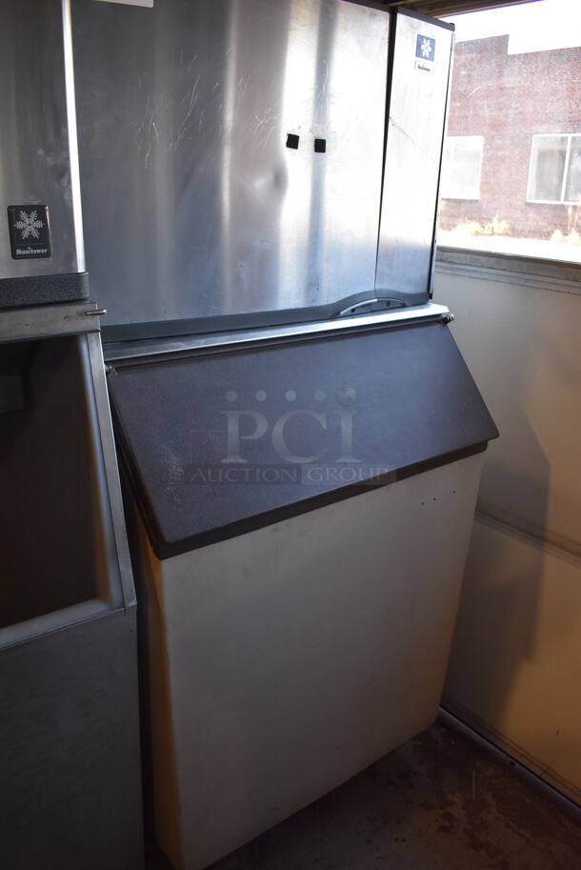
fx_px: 653
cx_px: 290
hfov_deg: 48.0
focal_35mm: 27
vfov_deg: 67.3
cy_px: 435
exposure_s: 1/250
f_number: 3.5
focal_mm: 18
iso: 800
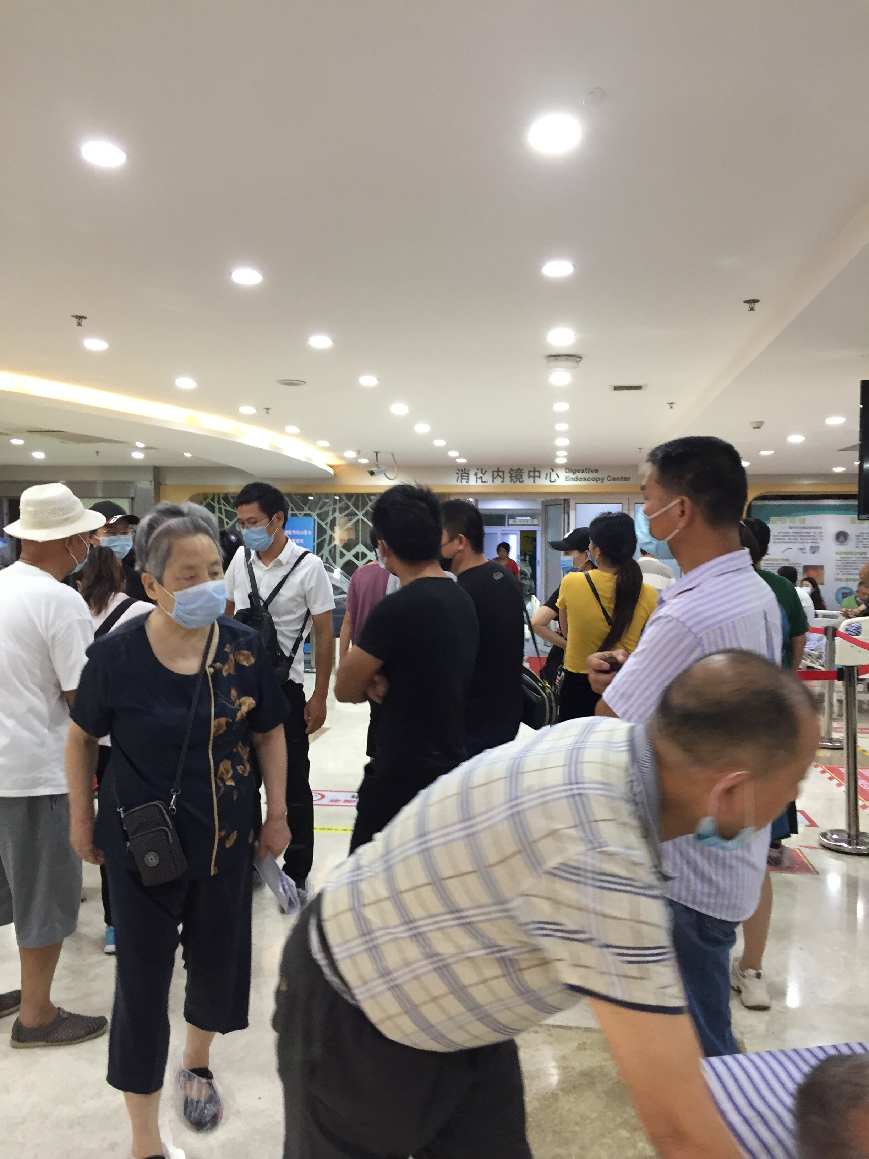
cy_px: 580
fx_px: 971
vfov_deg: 61.7
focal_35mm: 29
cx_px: 434
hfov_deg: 48.2
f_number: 2.2
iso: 125
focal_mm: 4.15
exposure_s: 1/33
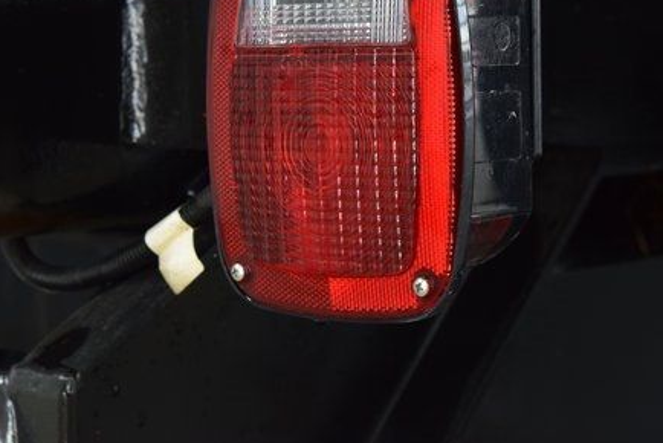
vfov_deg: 11.9
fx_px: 2119
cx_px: 361
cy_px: 144
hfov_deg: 17.8
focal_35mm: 115
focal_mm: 52
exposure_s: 1/15
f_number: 6.3
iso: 900
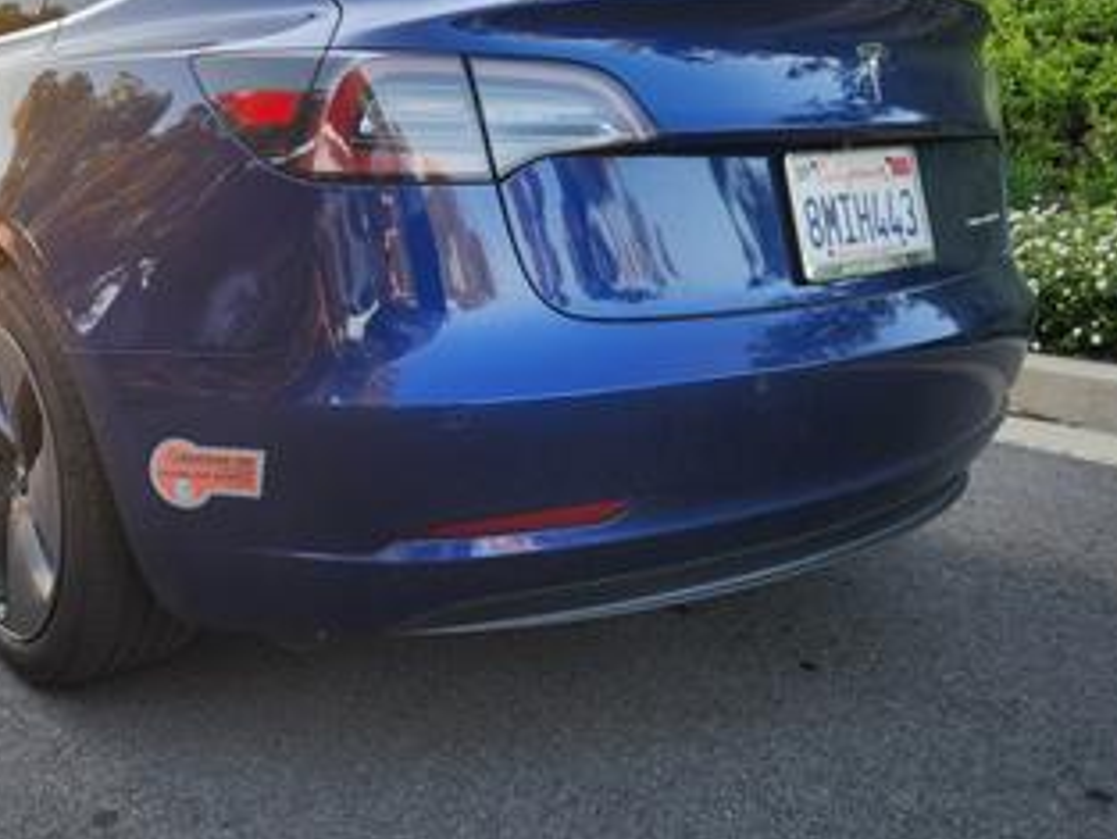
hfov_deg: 49.1
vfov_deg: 38.1
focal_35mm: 37
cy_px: 261
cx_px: 357
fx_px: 1194
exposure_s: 1/180
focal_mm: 5.4
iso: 50
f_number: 1.8
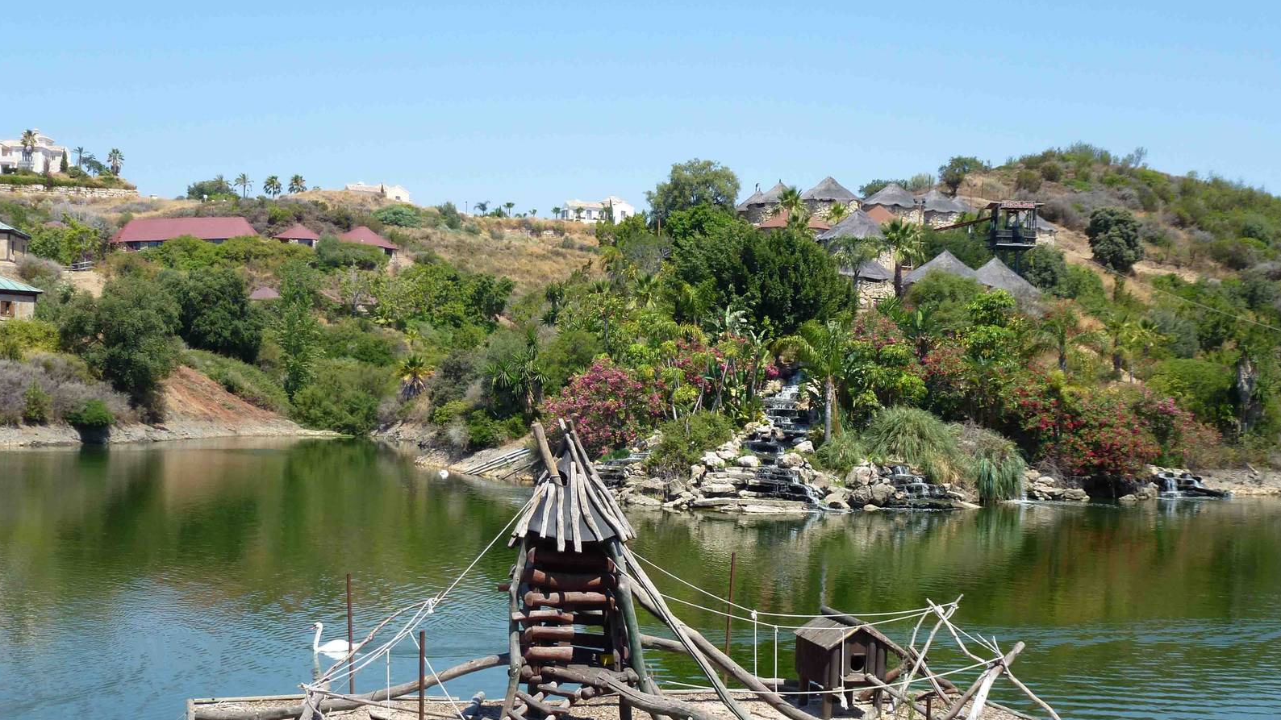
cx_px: 641
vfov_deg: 26.4
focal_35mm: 45
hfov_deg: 45.5
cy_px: 456
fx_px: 1528
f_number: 3.9
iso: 100
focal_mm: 7.4
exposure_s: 1/640
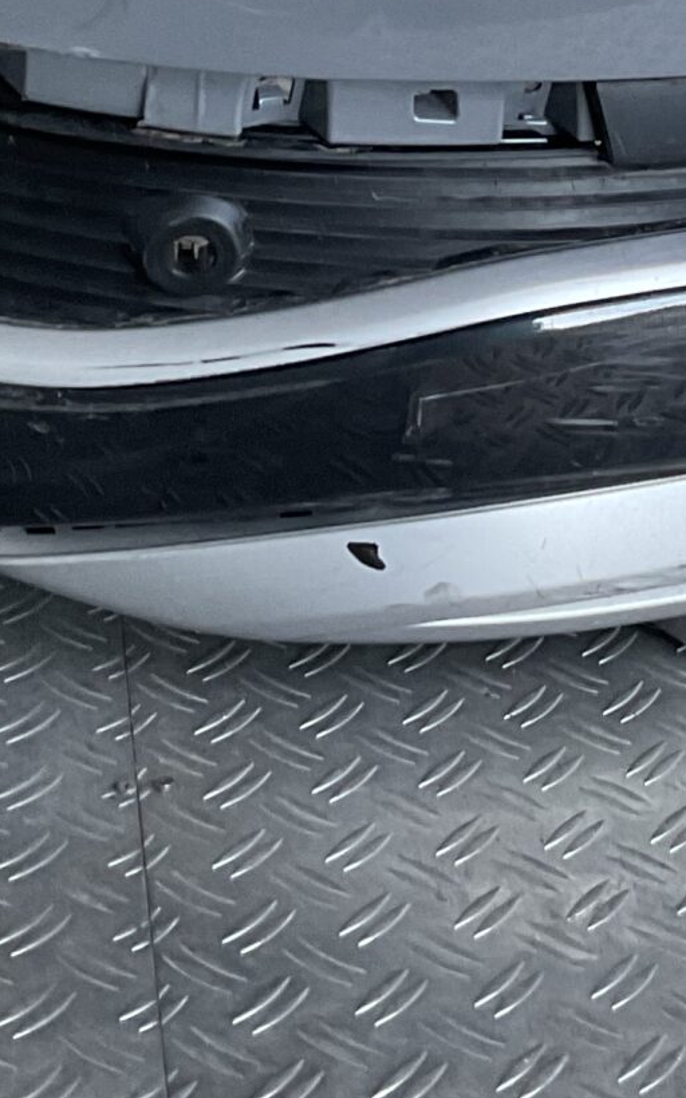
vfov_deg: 20.6
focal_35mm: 96
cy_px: -125
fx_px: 2874
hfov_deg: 13.5
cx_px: 640
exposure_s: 1/60
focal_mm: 3
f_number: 1.8
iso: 80
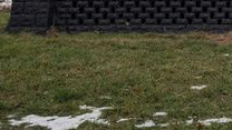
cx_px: 248
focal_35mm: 63
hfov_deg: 30.3
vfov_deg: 16.9
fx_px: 388
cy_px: -77
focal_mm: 6.9
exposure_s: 1/111
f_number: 1.68
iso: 22
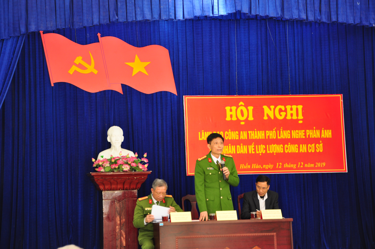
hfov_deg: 27.0
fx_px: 780
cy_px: 124
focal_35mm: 75
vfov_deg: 18.1
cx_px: 188
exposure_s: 1/13
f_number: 5
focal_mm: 50
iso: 400
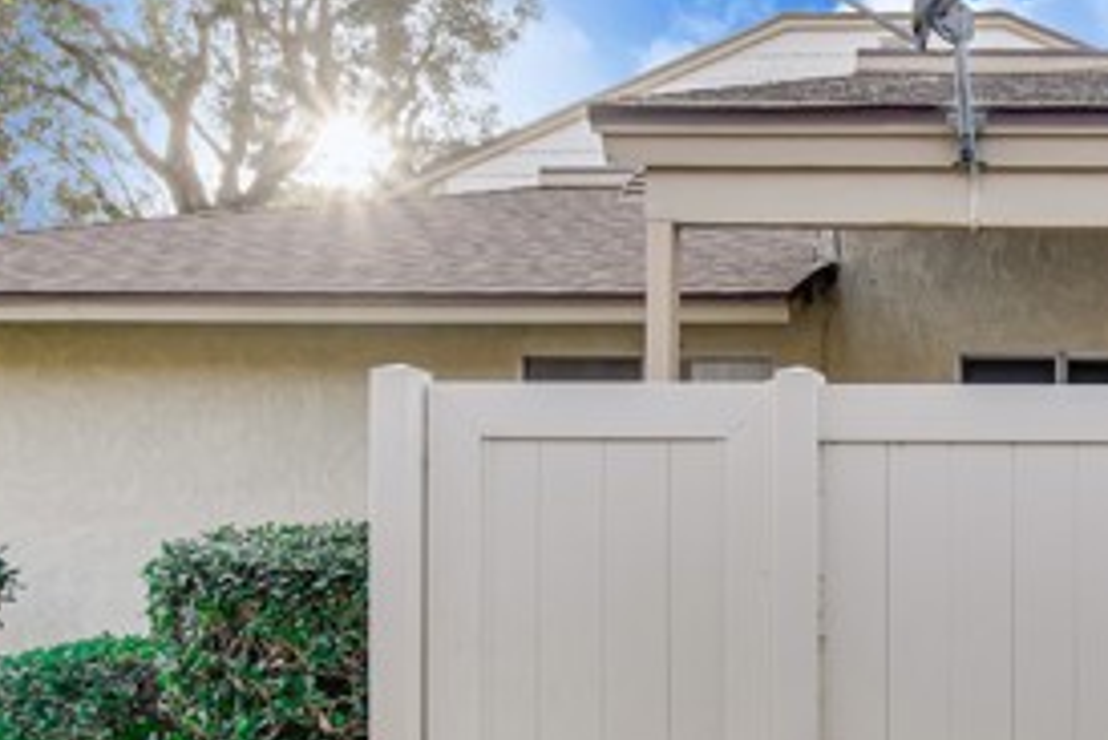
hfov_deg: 45.9
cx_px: 1104
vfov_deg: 37.2
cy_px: 528
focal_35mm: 35
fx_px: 1078
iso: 400
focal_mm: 10
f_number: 9
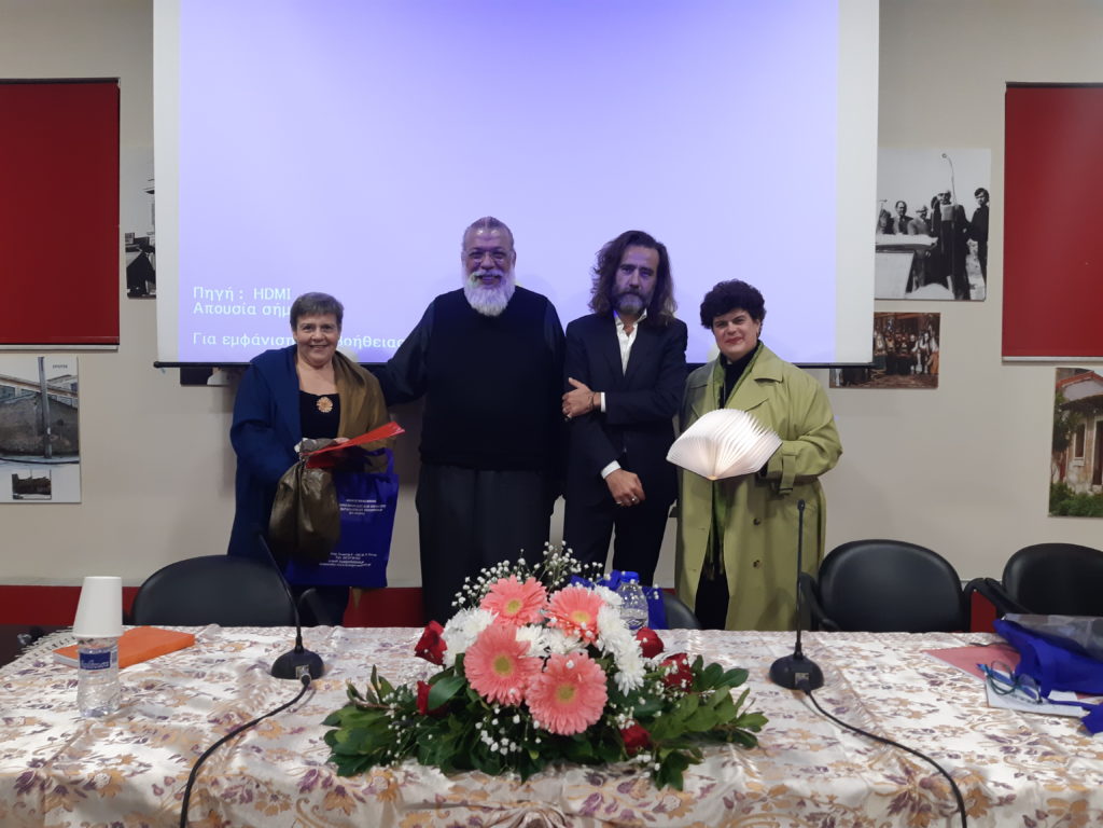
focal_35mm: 26
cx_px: 552
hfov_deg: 67.3
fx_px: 828
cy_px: 414
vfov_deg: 53.1
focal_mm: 3.93
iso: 125
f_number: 1.7
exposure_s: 1/50
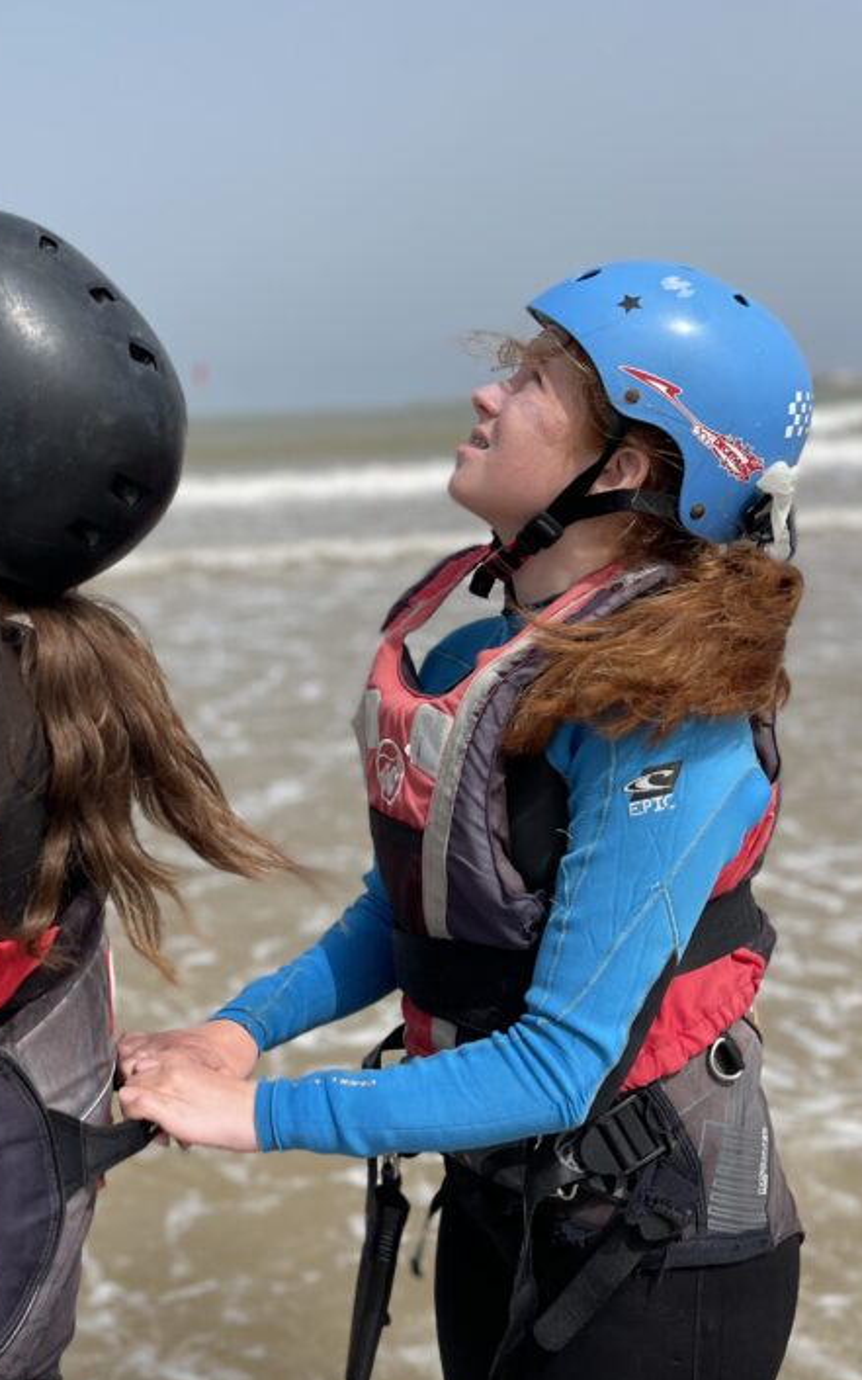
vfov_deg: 49.2
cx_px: 158
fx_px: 1504
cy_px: 747
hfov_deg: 31.1
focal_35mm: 40
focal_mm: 5.1
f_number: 1.6
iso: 50
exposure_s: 1/4717
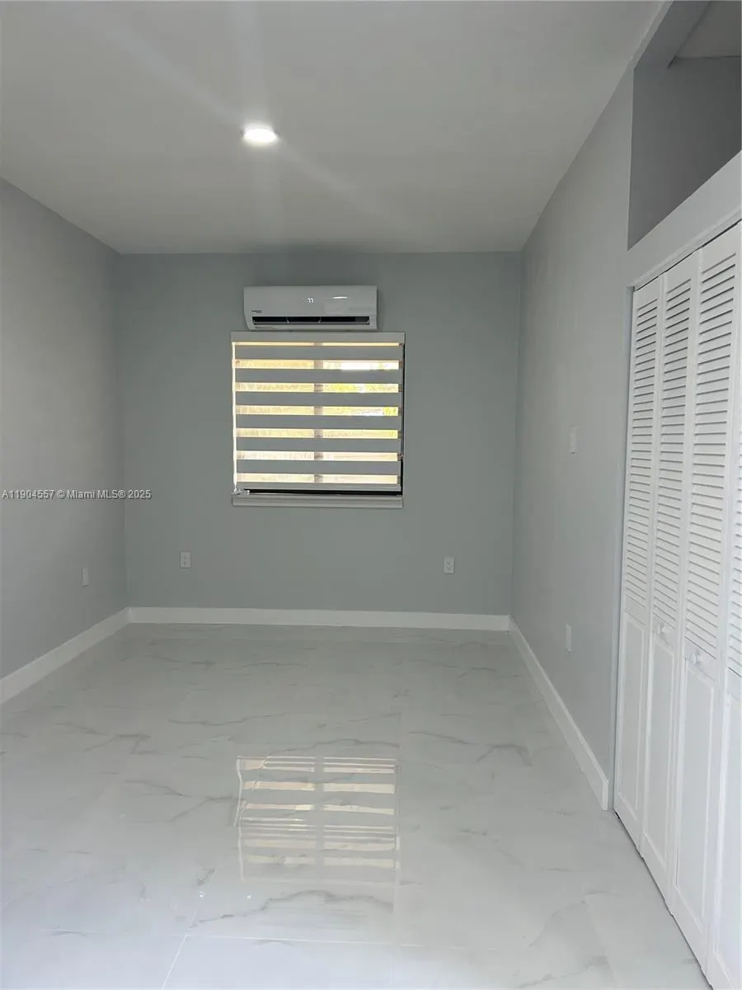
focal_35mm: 26
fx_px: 743
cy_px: 495
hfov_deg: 53.1
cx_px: 371
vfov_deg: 67.3
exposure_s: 1/120
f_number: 1.5
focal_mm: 5.7
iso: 80
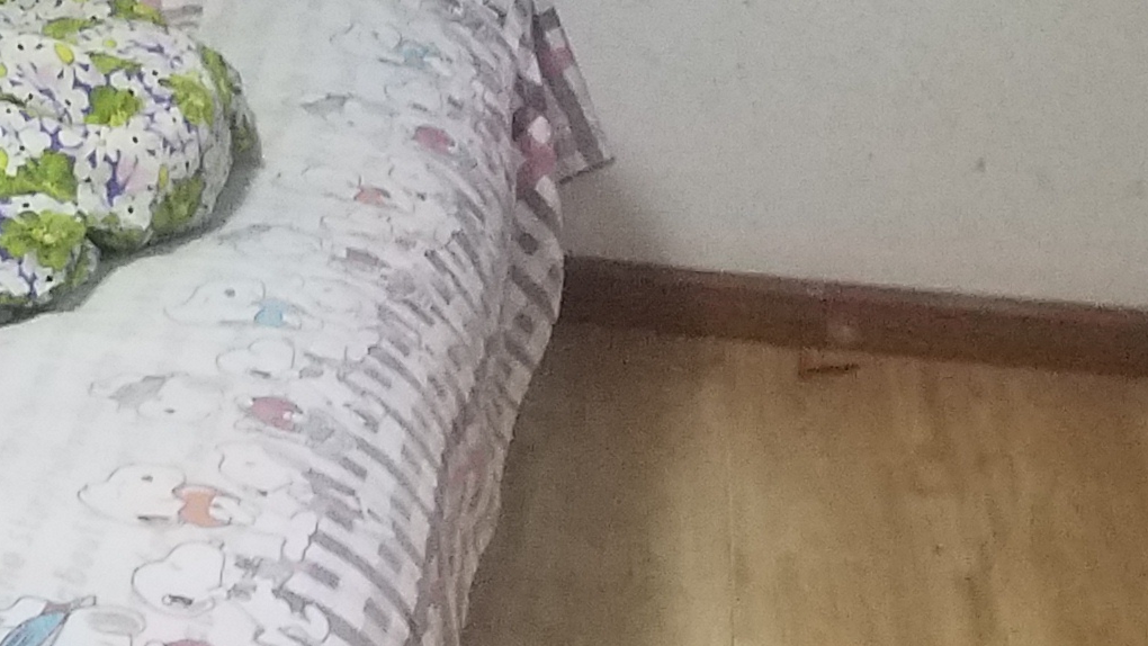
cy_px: -711
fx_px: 3410
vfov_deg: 9.9
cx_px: -907
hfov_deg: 16.2
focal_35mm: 112
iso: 200
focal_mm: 4.2
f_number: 1.7
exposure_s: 1/11
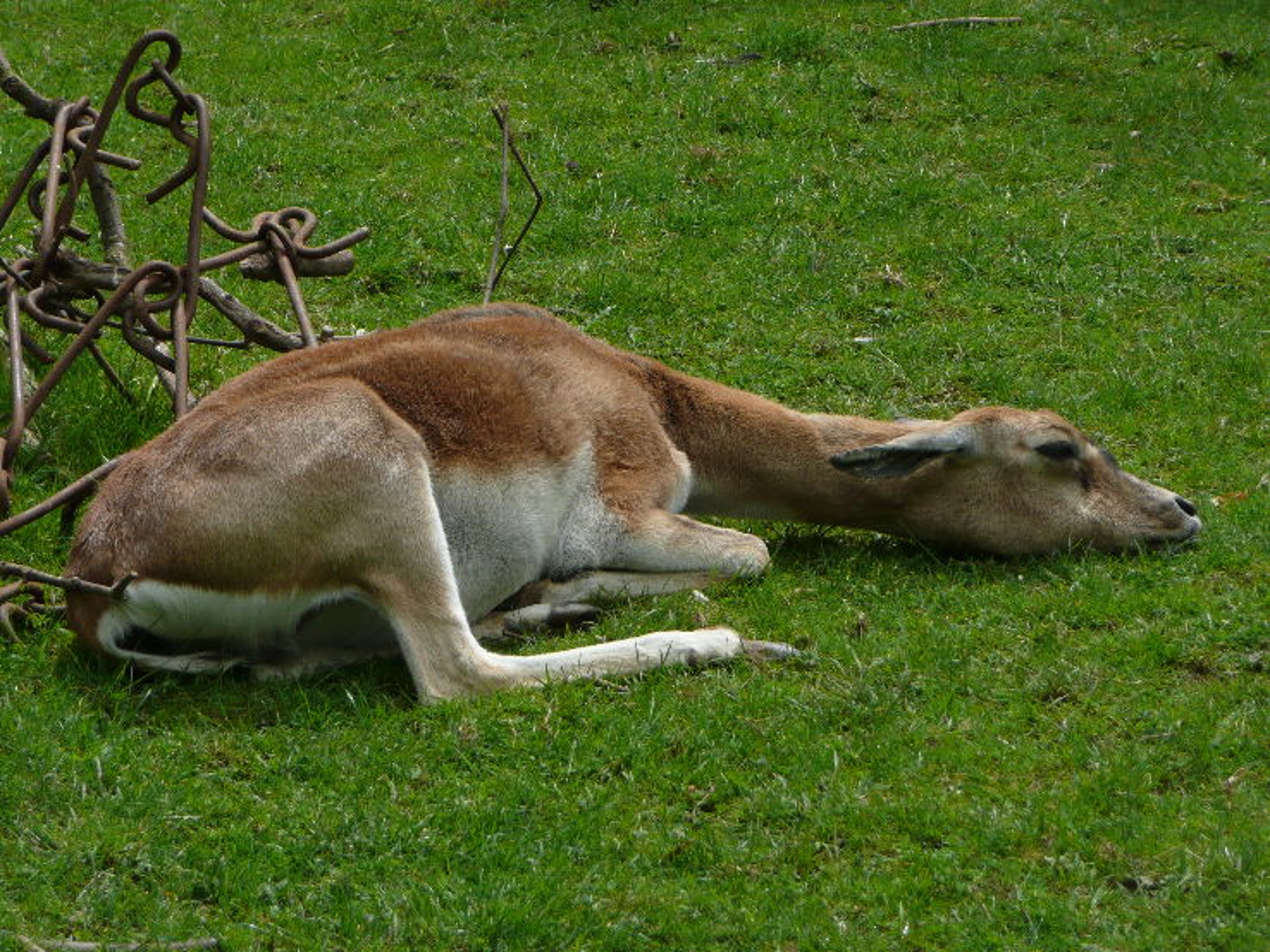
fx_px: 5171
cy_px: 476
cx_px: 635
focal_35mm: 141
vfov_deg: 10.5
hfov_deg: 14.0
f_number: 4.8
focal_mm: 23.1
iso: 100
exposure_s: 1/400
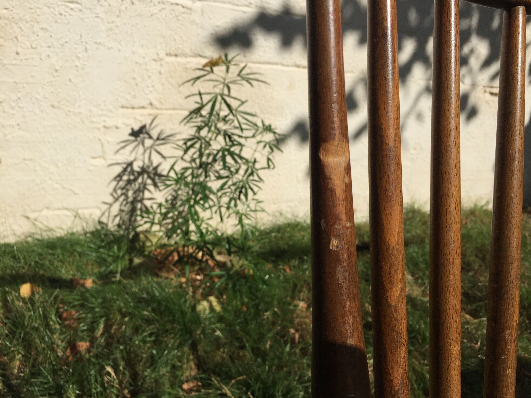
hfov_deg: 61.7
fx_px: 445
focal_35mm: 29
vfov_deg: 48.2
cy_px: 199
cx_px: 266
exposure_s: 1/4950
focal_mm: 4.15
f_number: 2.2
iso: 32
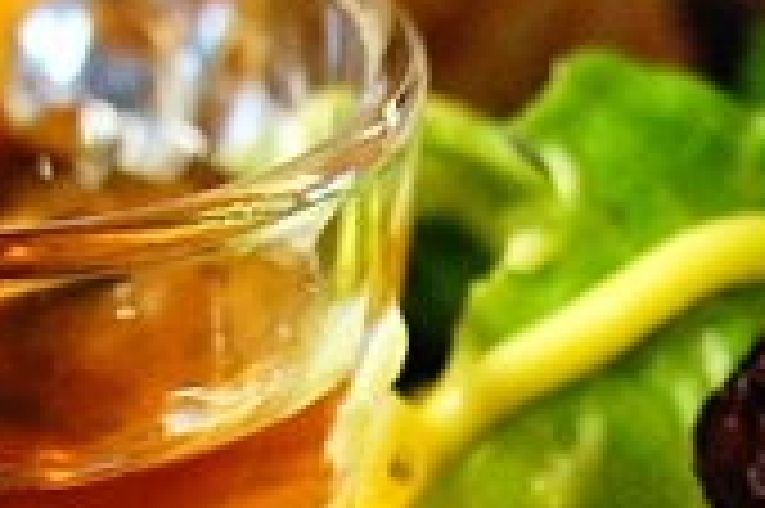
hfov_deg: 12.9
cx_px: 626
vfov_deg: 8.2
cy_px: 1032
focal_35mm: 159
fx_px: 3375
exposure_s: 1/20
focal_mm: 20
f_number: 4
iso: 1600
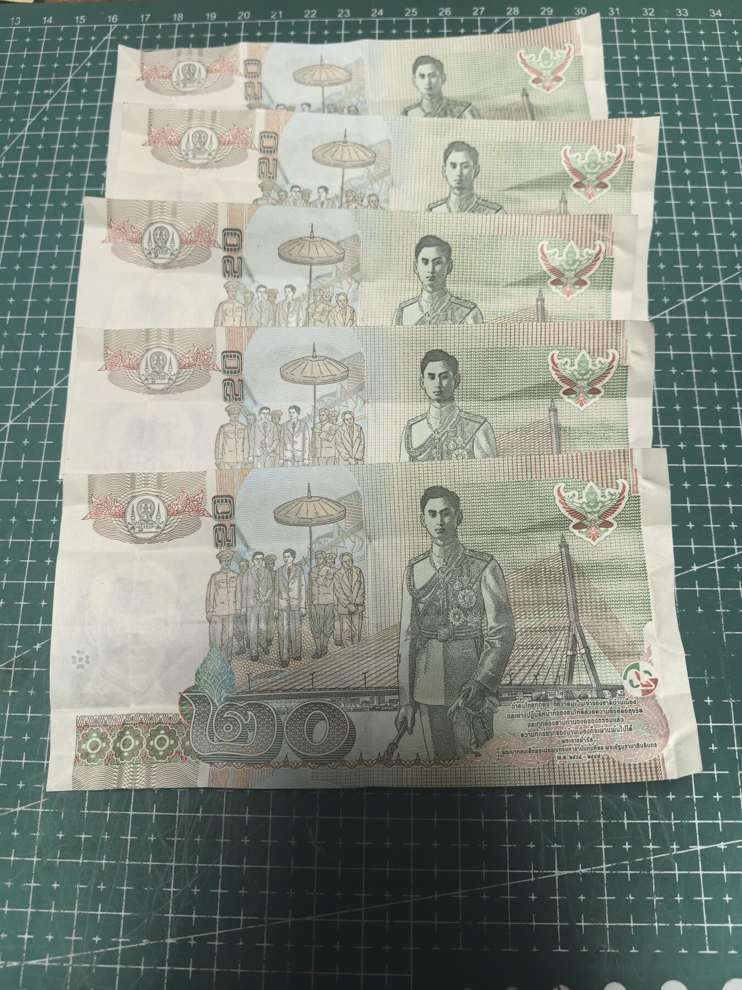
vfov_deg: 65.3
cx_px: 371
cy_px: 495
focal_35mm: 27
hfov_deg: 51.4
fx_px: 772
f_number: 2.8
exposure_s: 1/33.3
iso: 400
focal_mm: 6.98
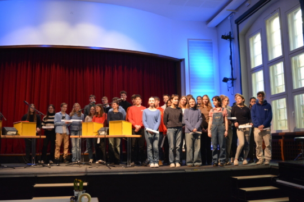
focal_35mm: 38
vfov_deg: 35.5
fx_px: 317
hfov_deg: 51.3
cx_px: 152
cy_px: 101
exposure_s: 1/160
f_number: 4
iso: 1600
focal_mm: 25
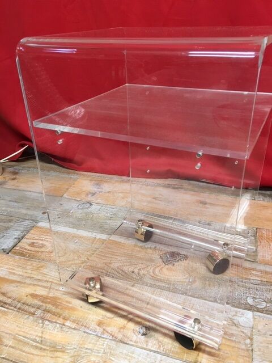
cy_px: 182
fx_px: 304
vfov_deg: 61.7
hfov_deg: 48.2
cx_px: 136
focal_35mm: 29
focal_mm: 4.15
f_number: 2.2
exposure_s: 1/17
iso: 64
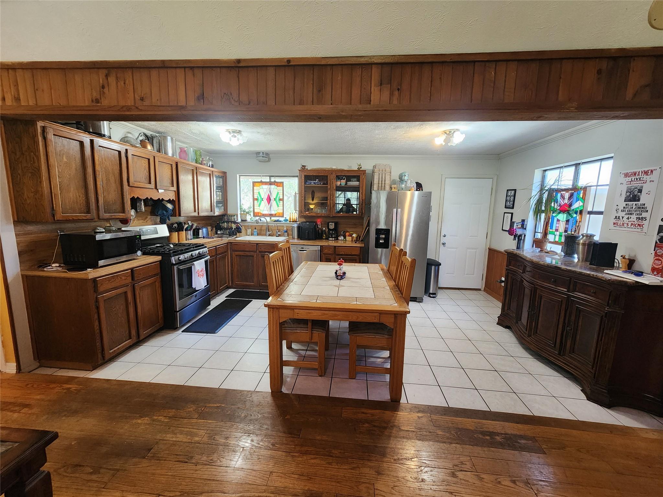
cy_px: 248
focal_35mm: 13
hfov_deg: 106.2
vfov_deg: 89.9
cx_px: 332
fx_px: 249
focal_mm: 2.2
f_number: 2.2
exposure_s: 1/40
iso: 320
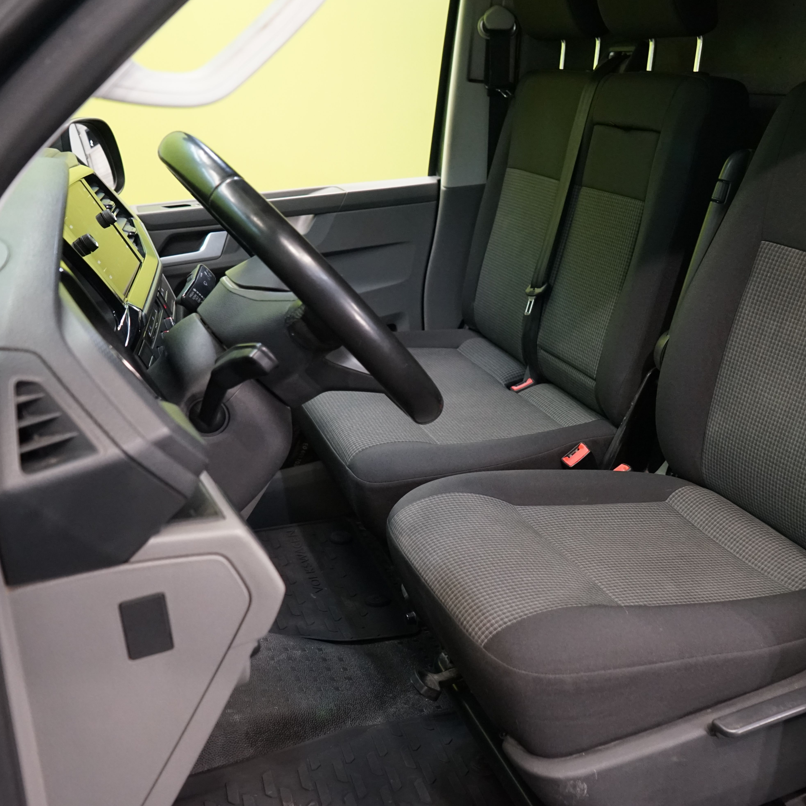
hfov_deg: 37.9
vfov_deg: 38.3
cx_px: 536
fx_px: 1159
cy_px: 398
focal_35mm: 44
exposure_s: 1/60
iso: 3200
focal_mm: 34
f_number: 5.6
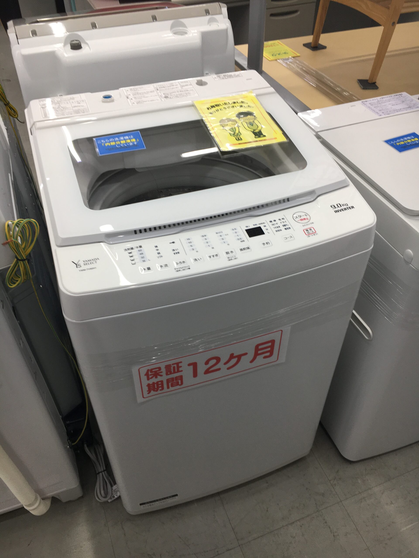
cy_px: 279
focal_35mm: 29
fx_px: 468
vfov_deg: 61.7
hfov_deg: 48.2
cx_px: 210
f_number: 2.2
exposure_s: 1/50
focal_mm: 4.15
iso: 25
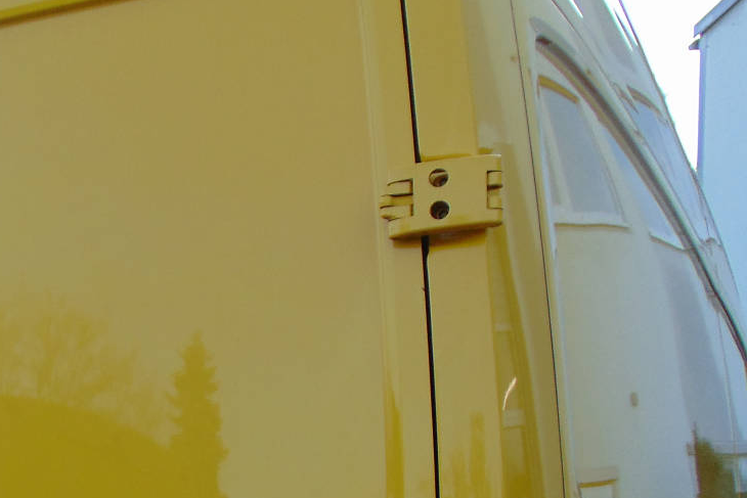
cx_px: 84
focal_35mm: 57
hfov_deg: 33.3
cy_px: 579
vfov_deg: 22.2
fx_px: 1183
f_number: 3
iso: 80
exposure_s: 1/125
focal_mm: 4.5
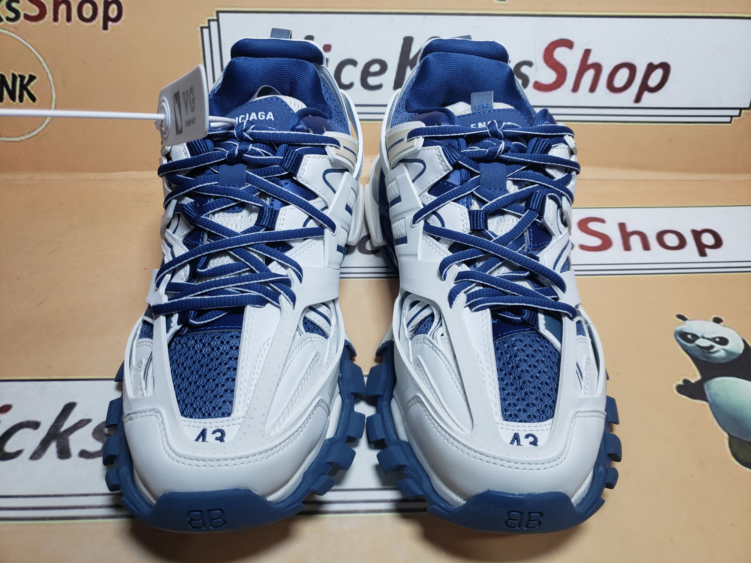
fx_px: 564
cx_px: 376
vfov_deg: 53.1
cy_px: 282
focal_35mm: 26
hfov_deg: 67.3
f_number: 1.5
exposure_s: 1/616
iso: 50
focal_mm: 4.3
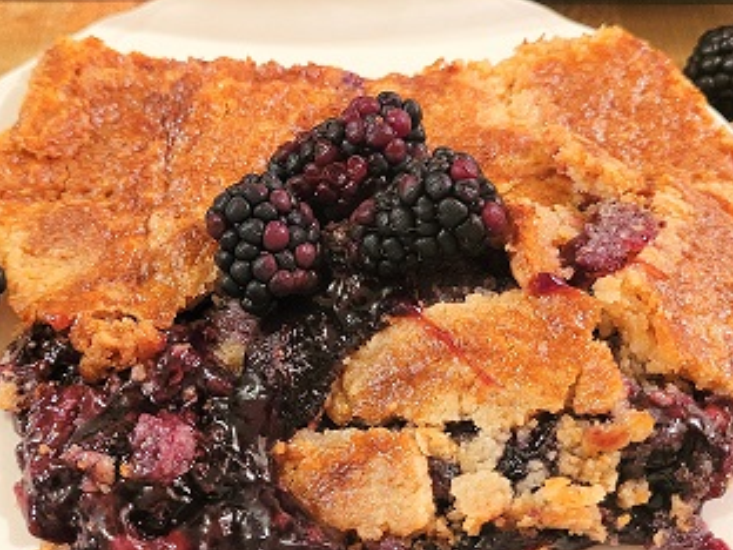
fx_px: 889
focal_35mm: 42
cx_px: 322
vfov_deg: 34.3
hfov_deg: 44.7
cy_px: 237
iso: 500
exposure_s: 1/40
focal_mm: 5.4
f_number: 1.8
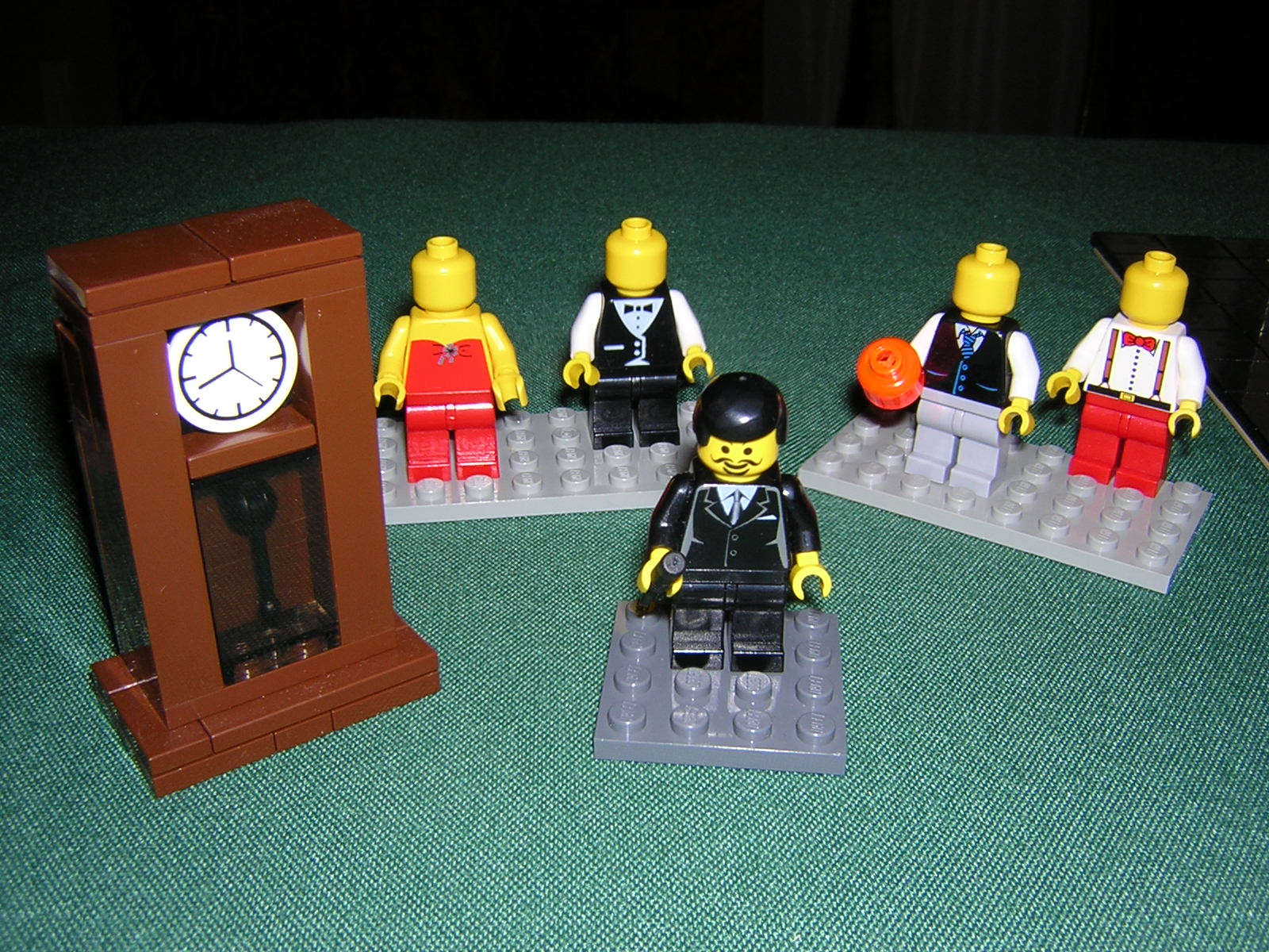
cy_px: 476
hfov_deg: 51.4
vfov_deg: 39.7
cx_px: 634
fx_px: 1320
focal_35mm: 36
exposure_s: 1/60.1
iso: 100
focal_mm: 4.7
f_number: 5.2
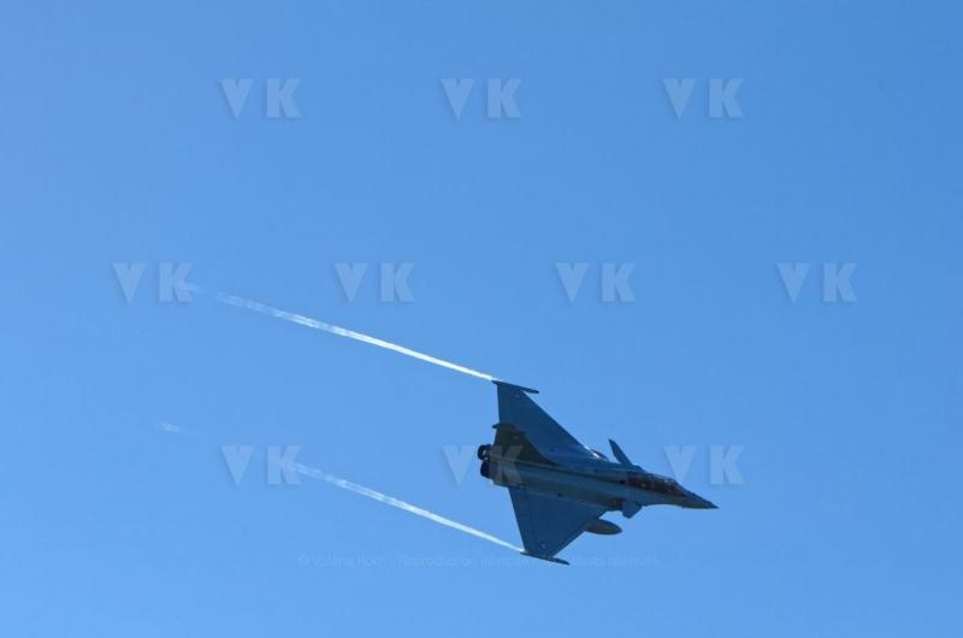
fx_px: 4205
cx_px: 482
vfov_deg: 8.7
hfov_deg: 13.1
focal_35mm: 158
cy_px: 319
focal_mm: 105
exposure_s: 1/2000
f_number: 11
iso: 100
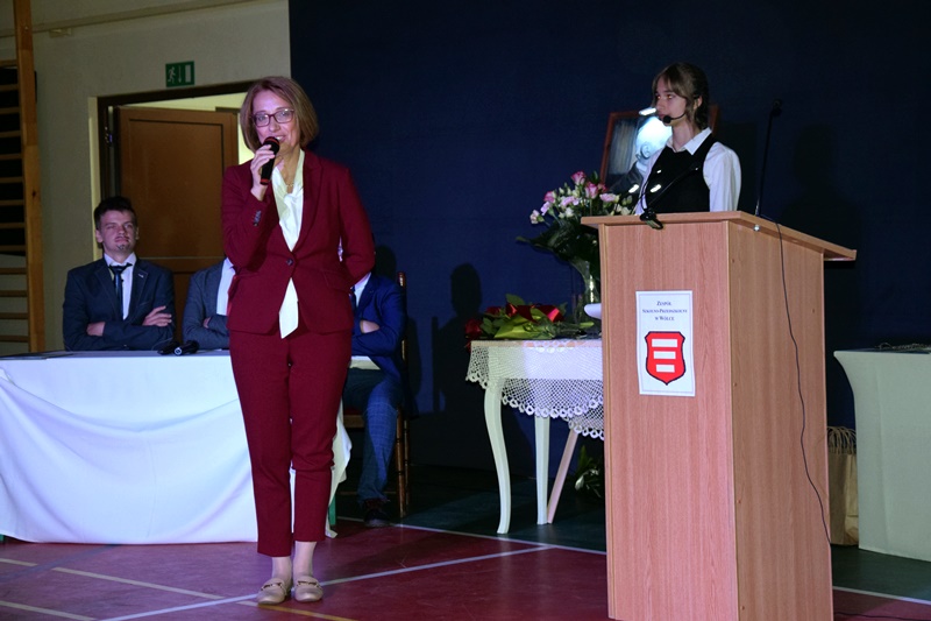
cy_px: 310
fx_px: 1939
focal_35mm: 75
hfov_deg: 27.0
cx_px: 466
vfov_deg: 18.2
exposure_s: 1/60
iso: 3200
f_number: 5
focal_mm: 50
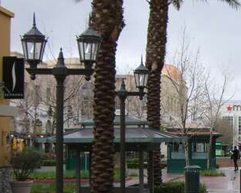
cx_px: 248
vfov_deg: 15.8
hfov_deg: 19.1
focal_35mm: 97
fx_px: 692
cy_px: 128
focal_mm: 6.2
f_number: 4.3
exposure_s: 1/160
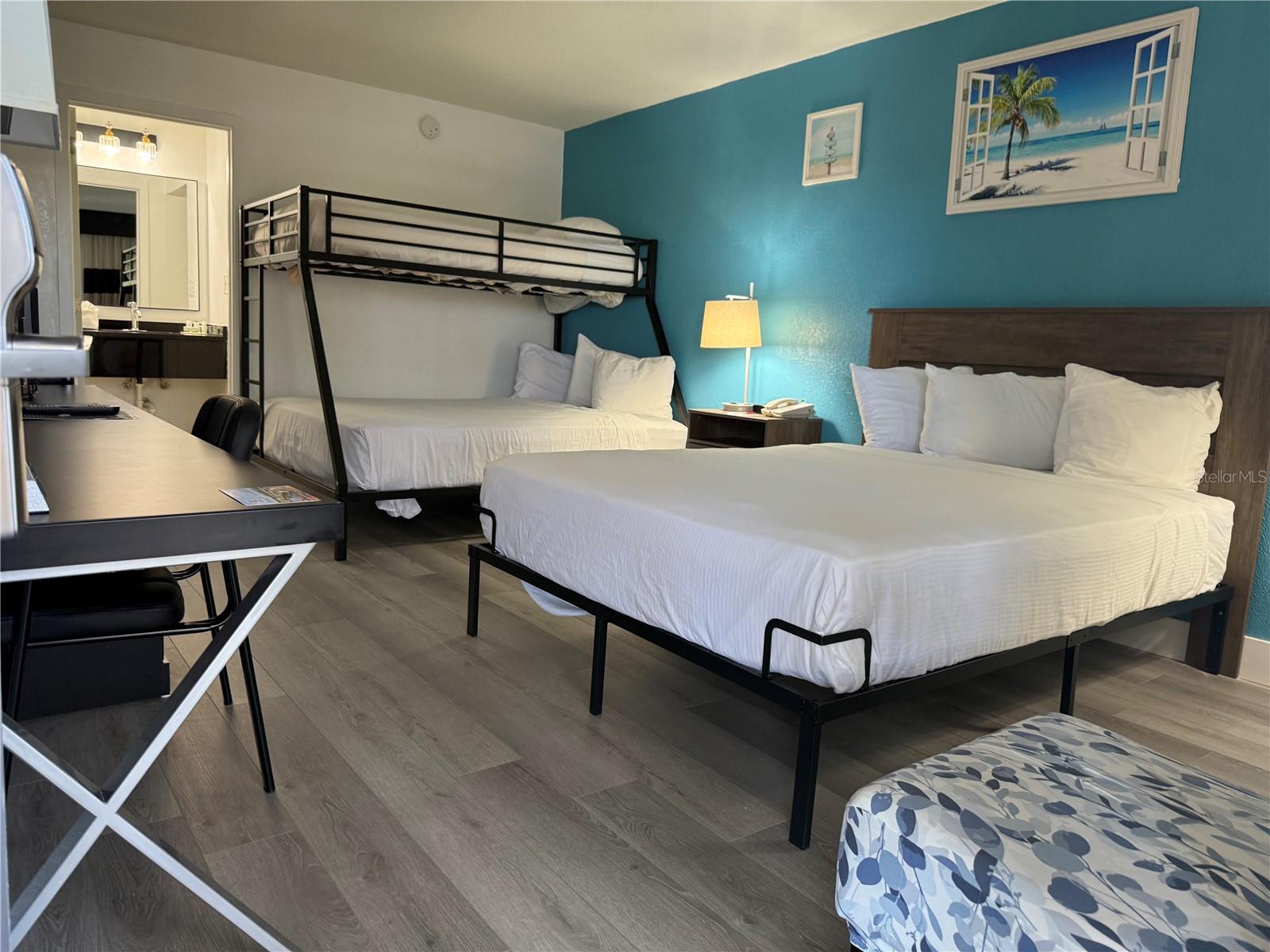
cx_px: 635
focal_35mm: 24
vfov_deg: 56.8
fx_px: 881
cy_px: 476
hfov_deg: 71.6
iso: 160
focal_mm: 6.76
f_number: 1.78
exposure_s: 1/60
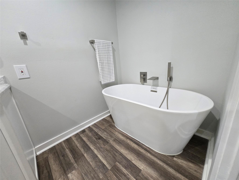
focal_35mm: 13
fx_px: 90
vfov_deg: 89.9
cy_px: 90
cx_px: 120
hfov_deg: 106.2
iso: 320
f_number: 2.2
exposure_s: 1/60
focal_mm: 1.7
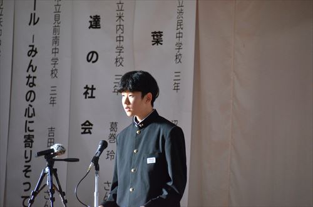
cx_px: 156
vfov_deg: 3.4
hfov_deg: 5.1
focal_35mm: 405
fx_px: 3513
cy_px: 104
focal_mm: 270
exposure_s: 1/800
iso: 3200
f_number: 5.6
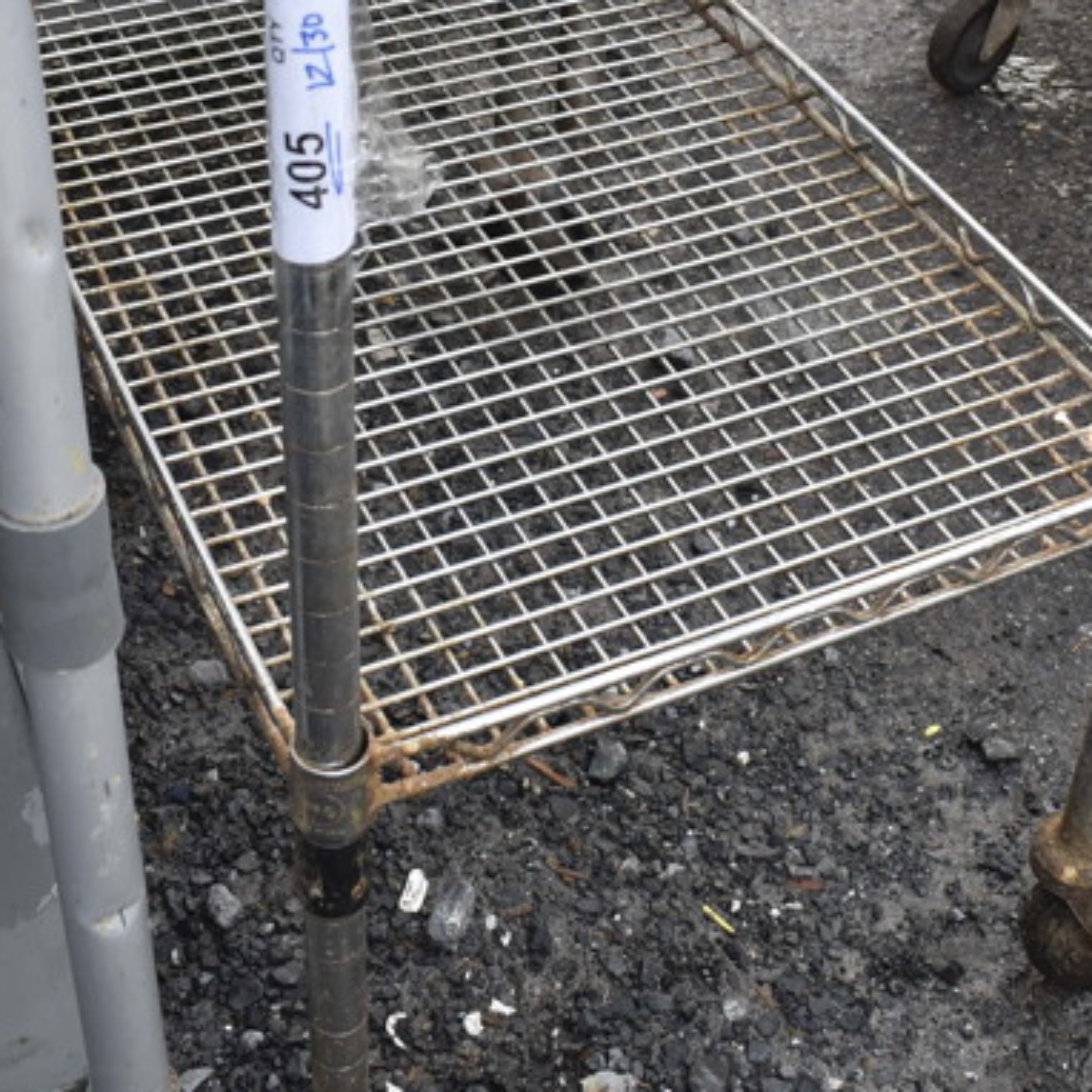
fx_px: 2177
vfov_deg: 27.5
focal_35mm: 61
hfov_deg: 28.2
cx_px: 580
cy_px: 196
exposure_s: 1/125
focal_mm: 20
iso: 320
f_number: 5.6
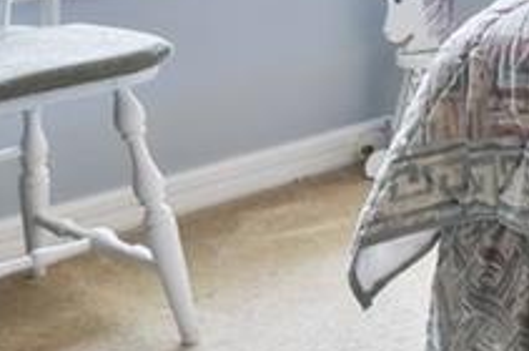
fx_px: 1673
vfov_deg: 10.5
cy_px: -464
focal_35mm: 114
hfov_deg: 15.0
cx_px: 1020
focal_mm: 10
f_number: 7.1
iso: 100
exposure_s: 1/13
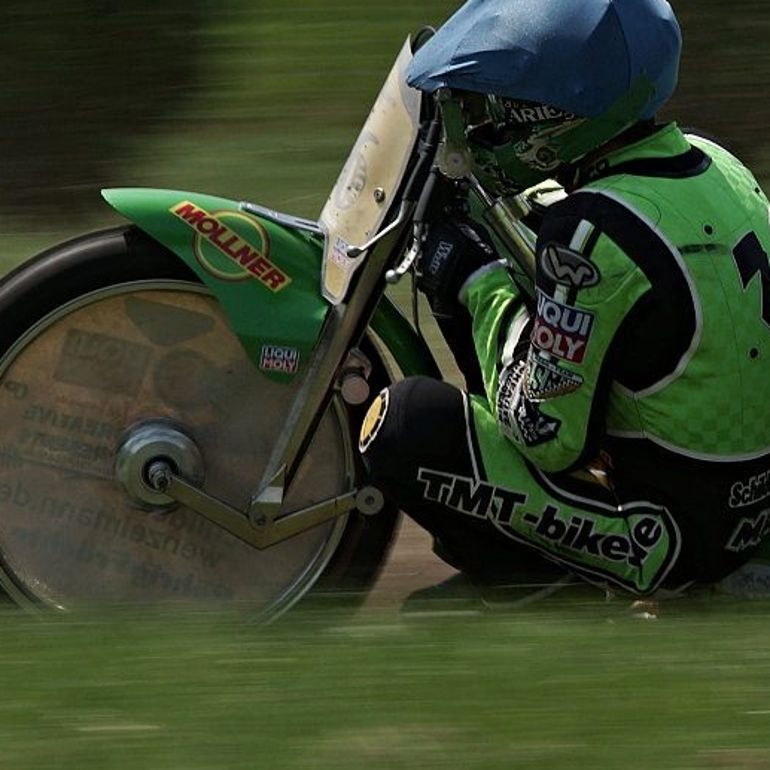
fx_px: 24587
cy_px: 255
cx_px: 731
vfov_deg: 1.8
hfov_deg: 1.8
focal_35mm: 977
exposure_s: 1/200
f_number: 20
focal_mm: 330
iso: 200
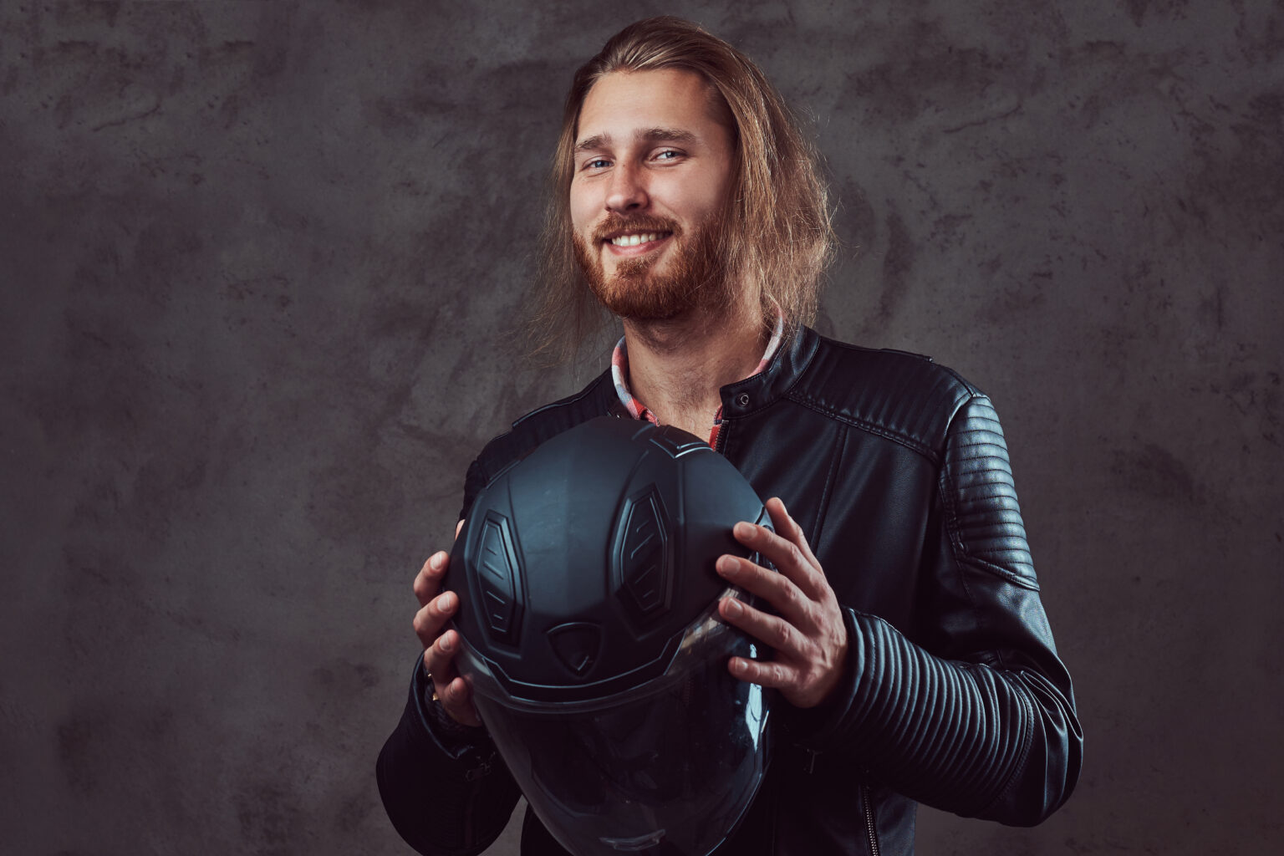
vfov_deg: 16.3
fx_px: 2996
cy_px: 428
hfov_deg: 24.2
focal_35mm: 84
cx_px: 642
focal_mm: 56
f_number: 6.4
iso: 200
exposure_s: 1/180
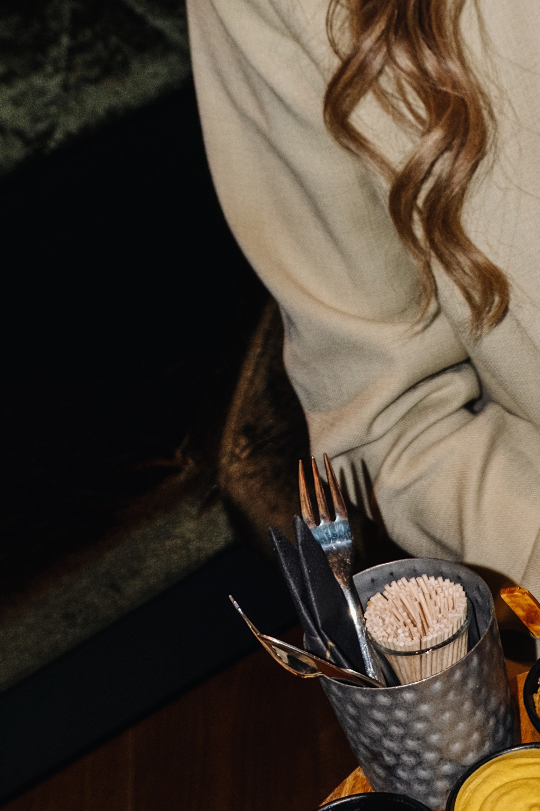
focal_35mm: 99
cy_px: 1066
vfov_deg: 19.0
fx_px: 2228
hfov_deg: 13.2
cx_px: 759
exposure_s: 1/60
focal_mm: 20.3
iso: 250
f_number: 4.5
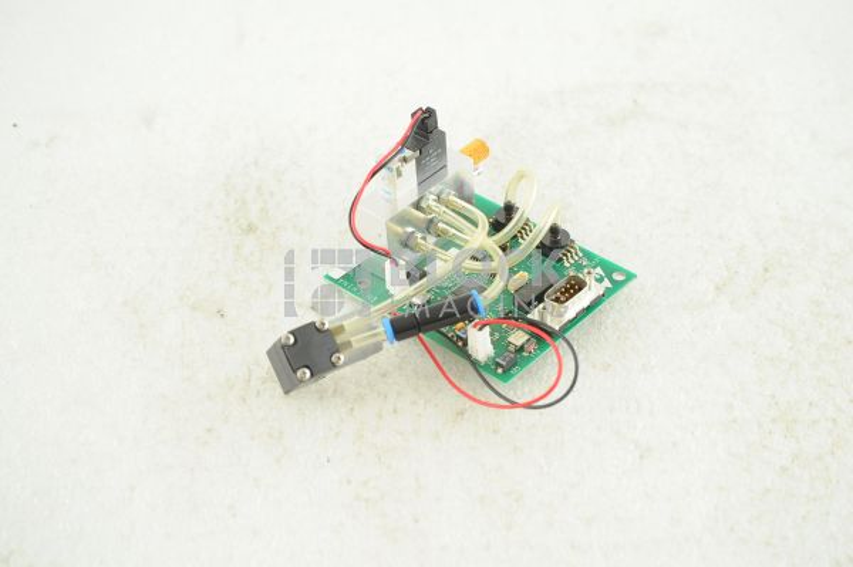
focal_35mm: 70
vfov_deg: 19.4
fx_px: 1657
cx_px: 426
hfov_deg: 28.9
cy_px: 284
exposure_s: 1/100
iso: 1600
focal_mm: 70
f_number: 9
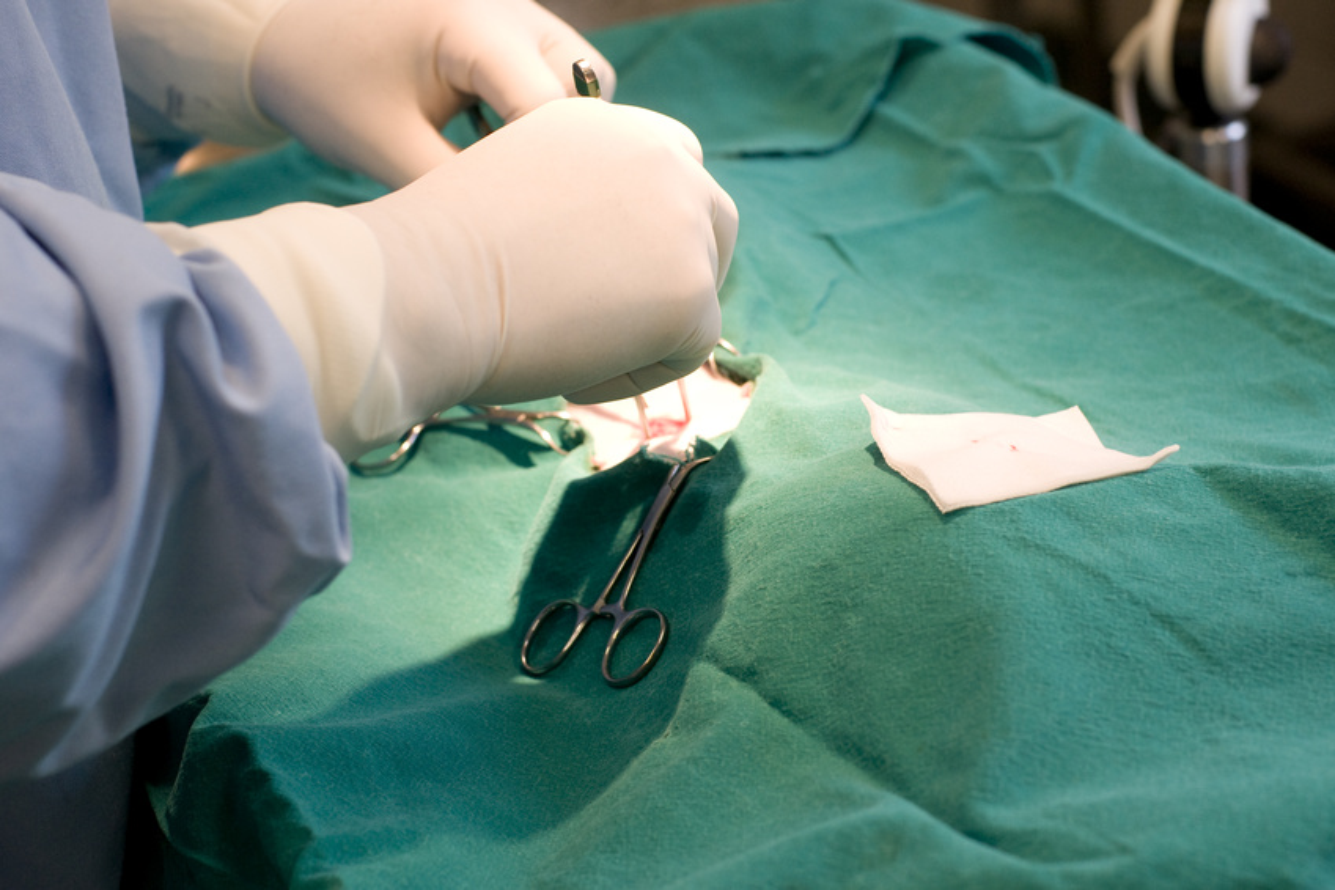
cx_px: 668
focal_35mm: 75
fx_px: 2781
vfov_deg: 18.2
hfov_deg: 27.0
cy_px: 445
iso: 200
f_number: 4
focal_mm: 50
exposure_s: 1/125
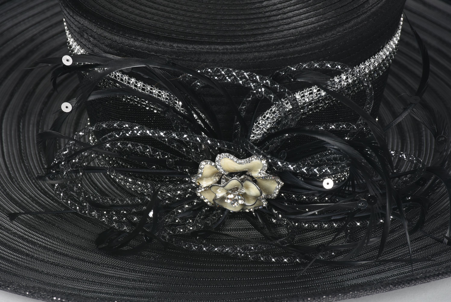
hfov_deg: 9.8
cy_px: 151
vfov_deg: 6.6
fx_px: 2633
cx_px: 226
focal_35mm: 210
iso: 200
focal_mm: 140
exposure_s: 1/125
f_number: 13
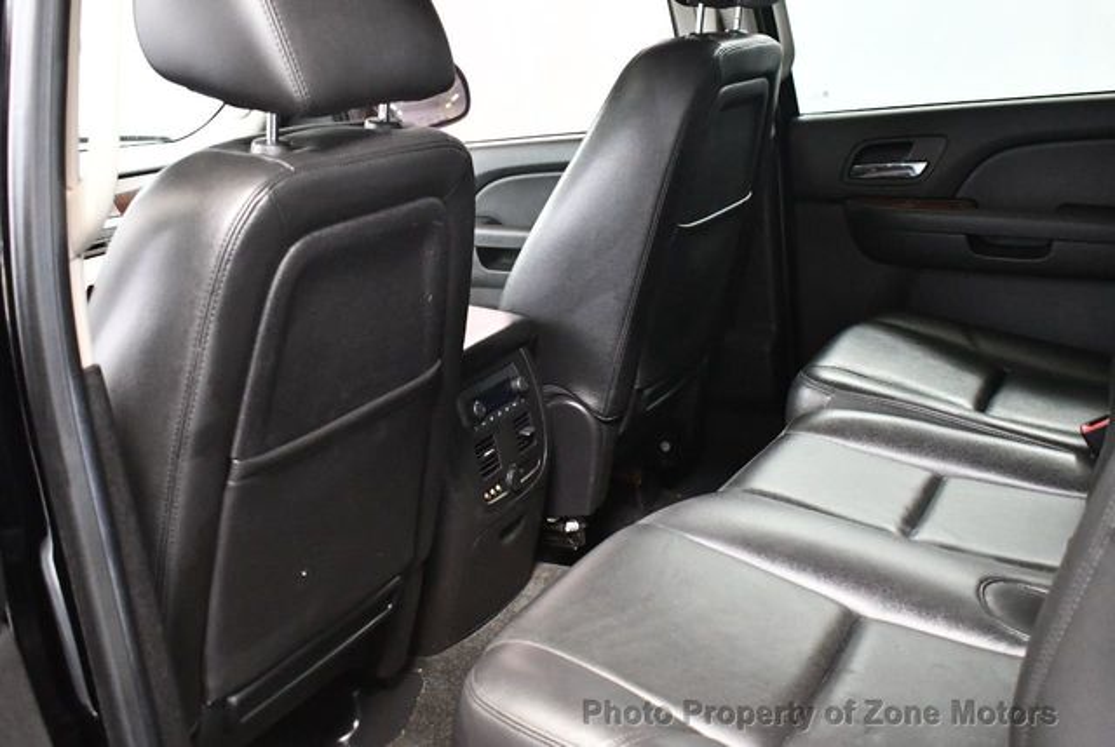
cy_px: 374
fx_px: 1303
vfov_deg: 32.0
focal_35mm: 42
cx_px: 558
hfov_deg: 46.3
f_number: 3.8
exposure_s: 1/60
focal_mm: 21
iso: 7200
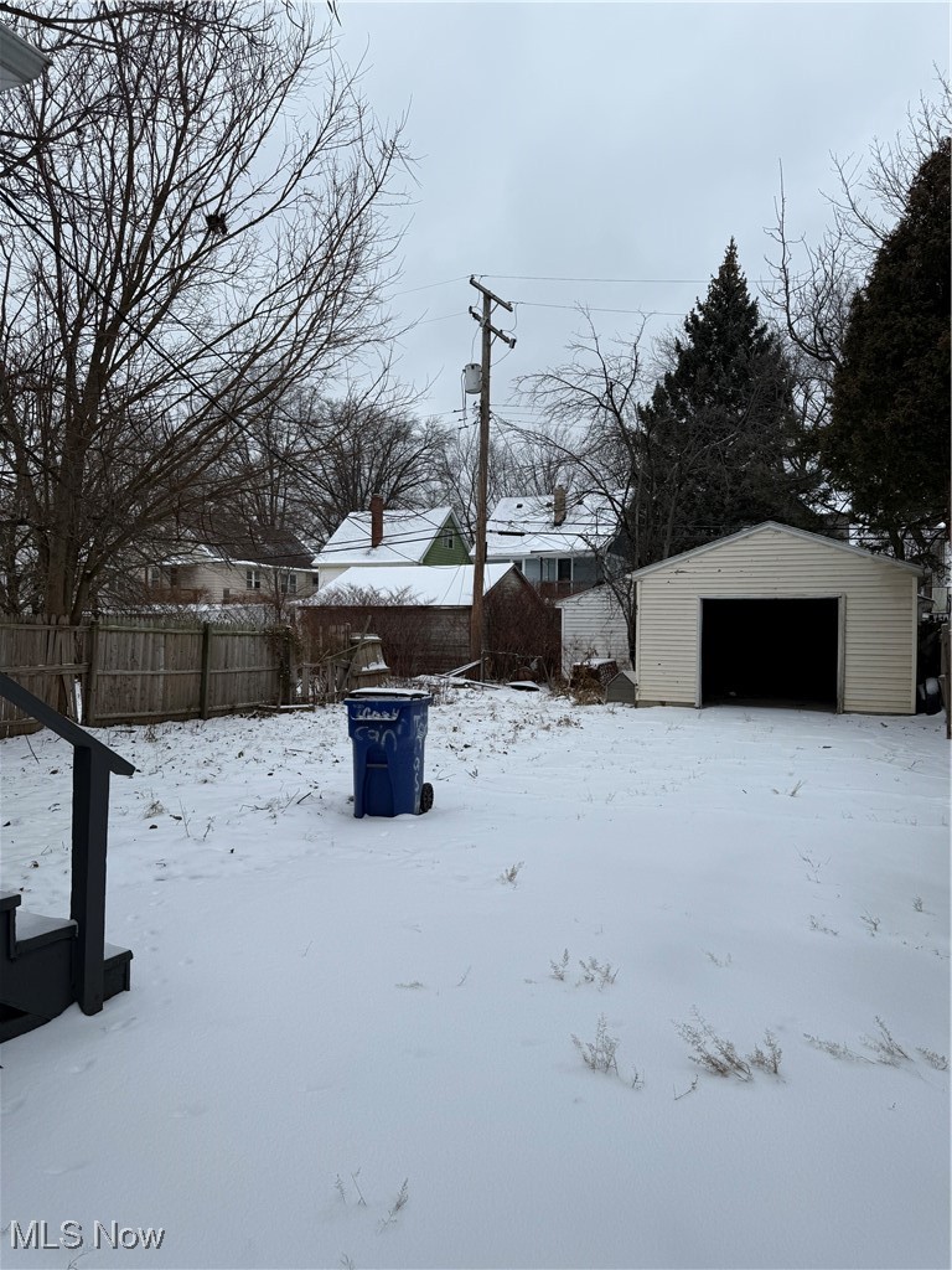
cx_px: 476
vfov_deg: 71.6
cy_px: 635
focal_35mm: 24
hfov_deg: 56.8
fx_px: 880
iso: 80
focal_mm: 6.76
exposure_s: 1/1585
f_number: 1.78
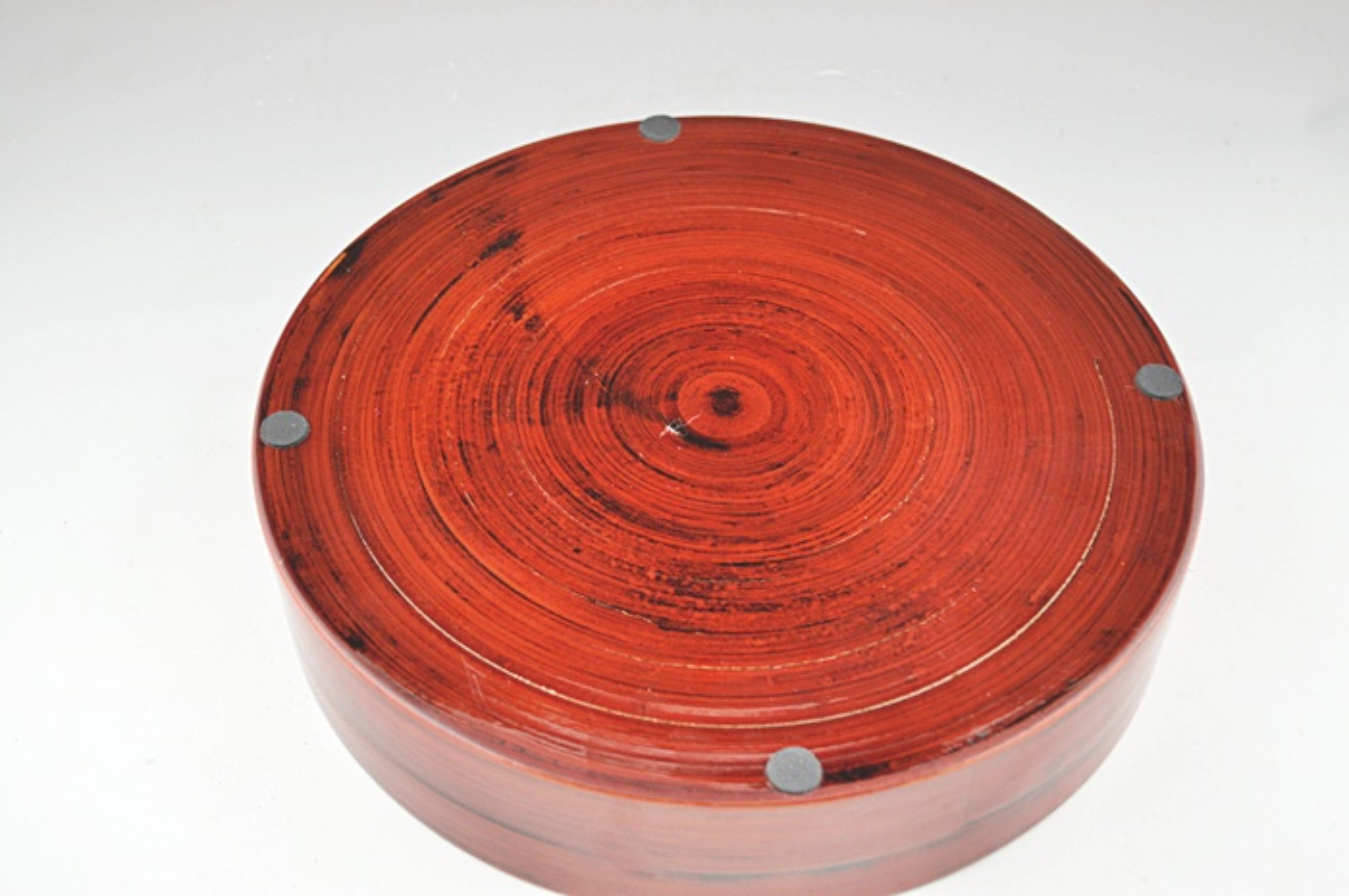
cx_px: 674
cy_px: 448
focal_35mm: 52
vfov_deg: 25.7
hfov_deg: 37.9
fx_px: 1965
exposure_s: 1/20
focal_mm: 35
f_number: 5
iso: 400
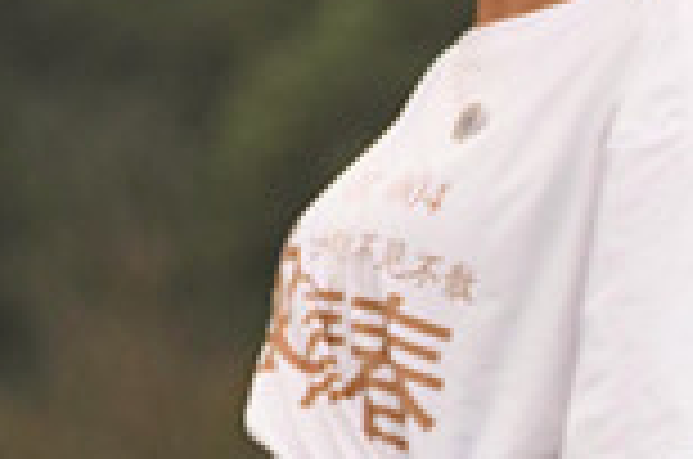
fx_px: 22514
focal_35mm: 1172
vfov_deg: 1.2
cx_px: 1346
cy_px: 124
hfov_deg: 1.8
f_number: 5.6
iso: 1600
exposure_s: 1/1250
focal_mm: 150
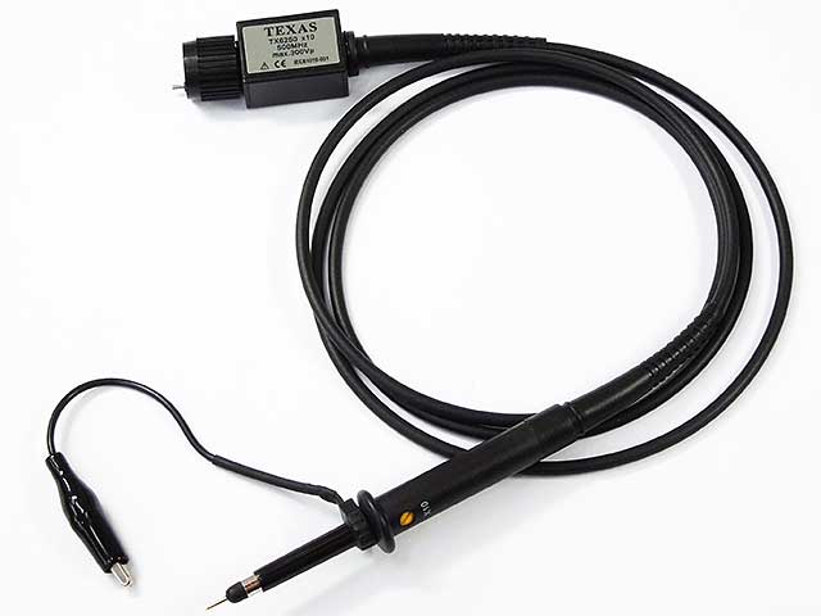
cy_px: 308
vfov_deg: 30.3
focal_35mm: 48
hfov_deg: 39.7
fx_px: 1138
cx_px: 410
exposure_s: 1/50
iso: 100
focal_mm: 8.7
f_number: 4
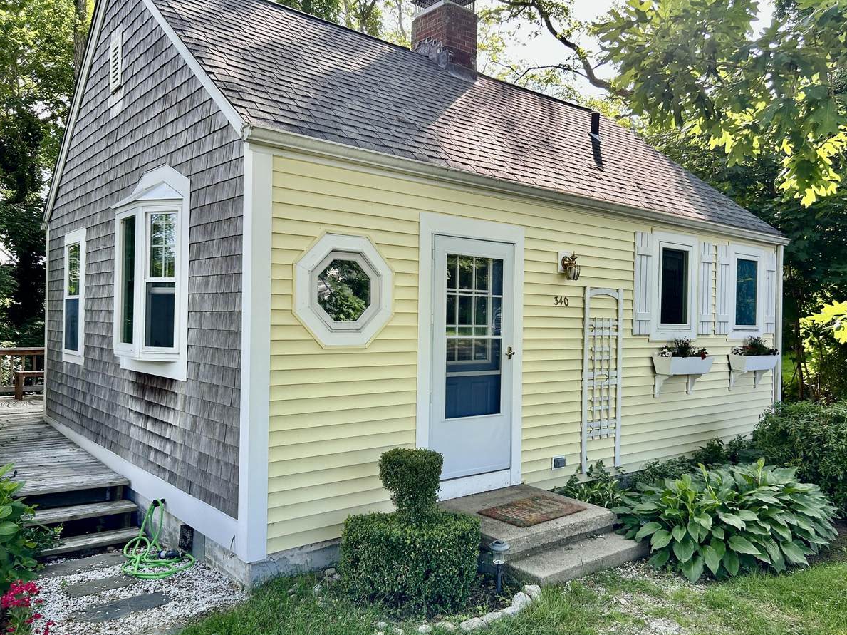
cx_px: 450
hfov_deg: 63.4
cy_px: 326
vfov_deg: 49.7
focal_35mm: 28
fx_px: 685
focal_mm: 5.7
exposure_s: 1/365
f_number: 1.5
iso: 50
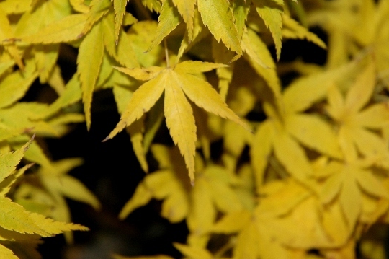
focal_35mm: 199
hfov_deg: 10.3
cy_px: 85
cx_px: 187
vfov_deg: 6.9
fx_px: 2148
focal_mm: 70
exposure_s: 1/60
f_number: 4.5
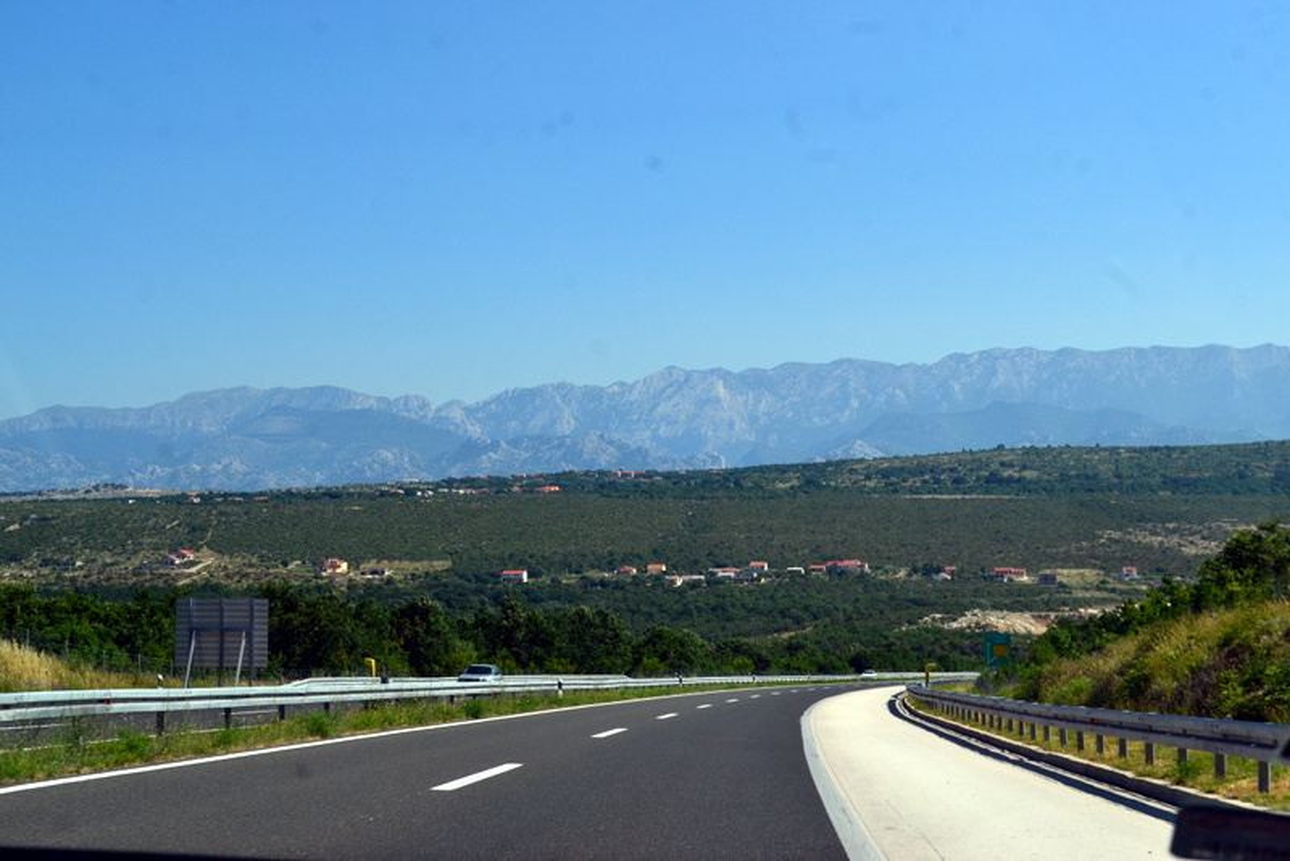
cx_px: 645
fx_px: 2258
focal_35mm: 63
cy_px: 430
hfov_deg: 31.9
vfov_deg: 21.6
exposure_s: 1/500
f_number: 11
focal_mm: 42
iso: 320
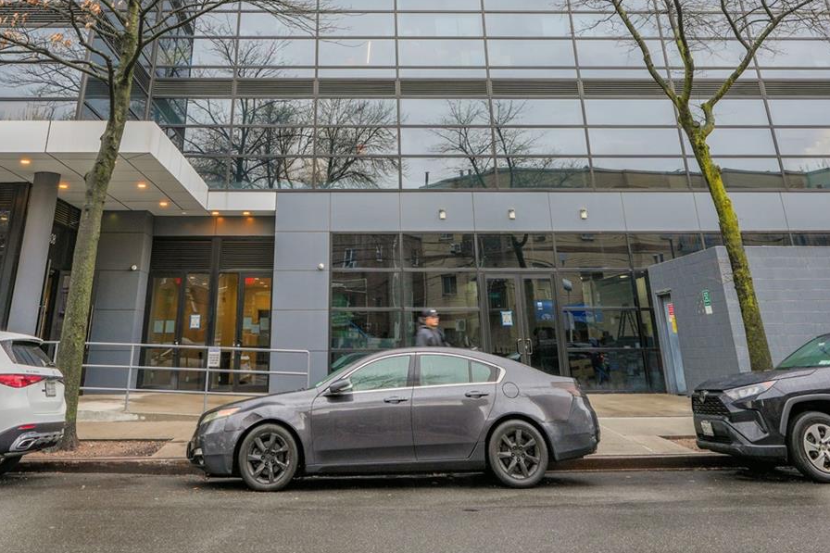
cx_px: 352
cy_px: -38
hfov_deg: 58.5
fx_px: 738
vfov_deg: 35.7
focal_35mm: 32
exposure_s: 1/20
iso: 100
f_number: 9
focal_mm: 14
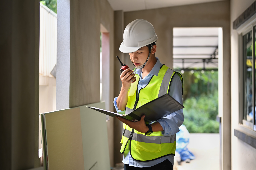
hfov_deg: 39.6
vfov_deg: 27.0
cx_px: 128
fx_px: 356
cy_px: 85
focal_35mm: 50
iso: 200
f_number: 1.8
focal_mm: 50
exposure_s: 1/100
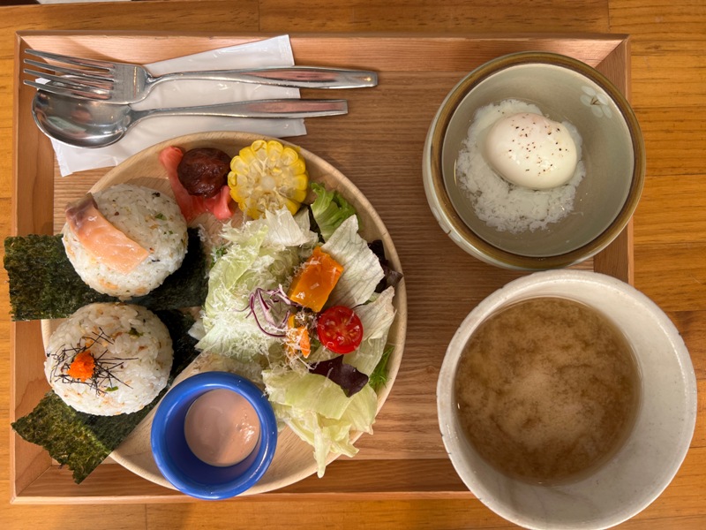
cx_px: 353
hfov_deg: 67.3
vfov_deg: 53.1
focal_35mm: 26
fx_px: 530
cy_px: 265
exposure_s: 1/121
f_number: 1.5
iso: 40
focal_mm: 5.7
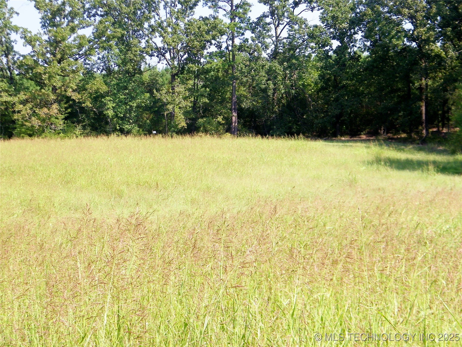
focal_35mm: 90
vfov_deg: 16.4
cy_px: 174
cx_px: 231
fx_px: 1201
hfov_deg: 21.8
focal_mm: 16
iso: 80
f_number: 4.5
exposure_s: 1/250
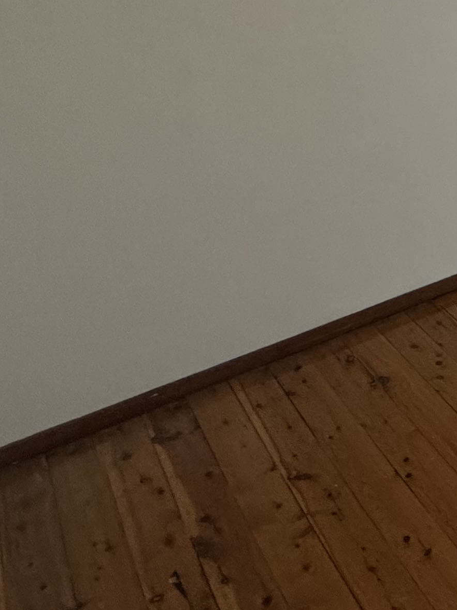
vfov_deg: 35.7
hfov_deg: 22.6
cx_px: 746
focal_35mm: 48
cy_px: -3
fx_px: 845
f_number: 2.2
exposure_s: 1/100
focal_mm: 2.22
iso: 250
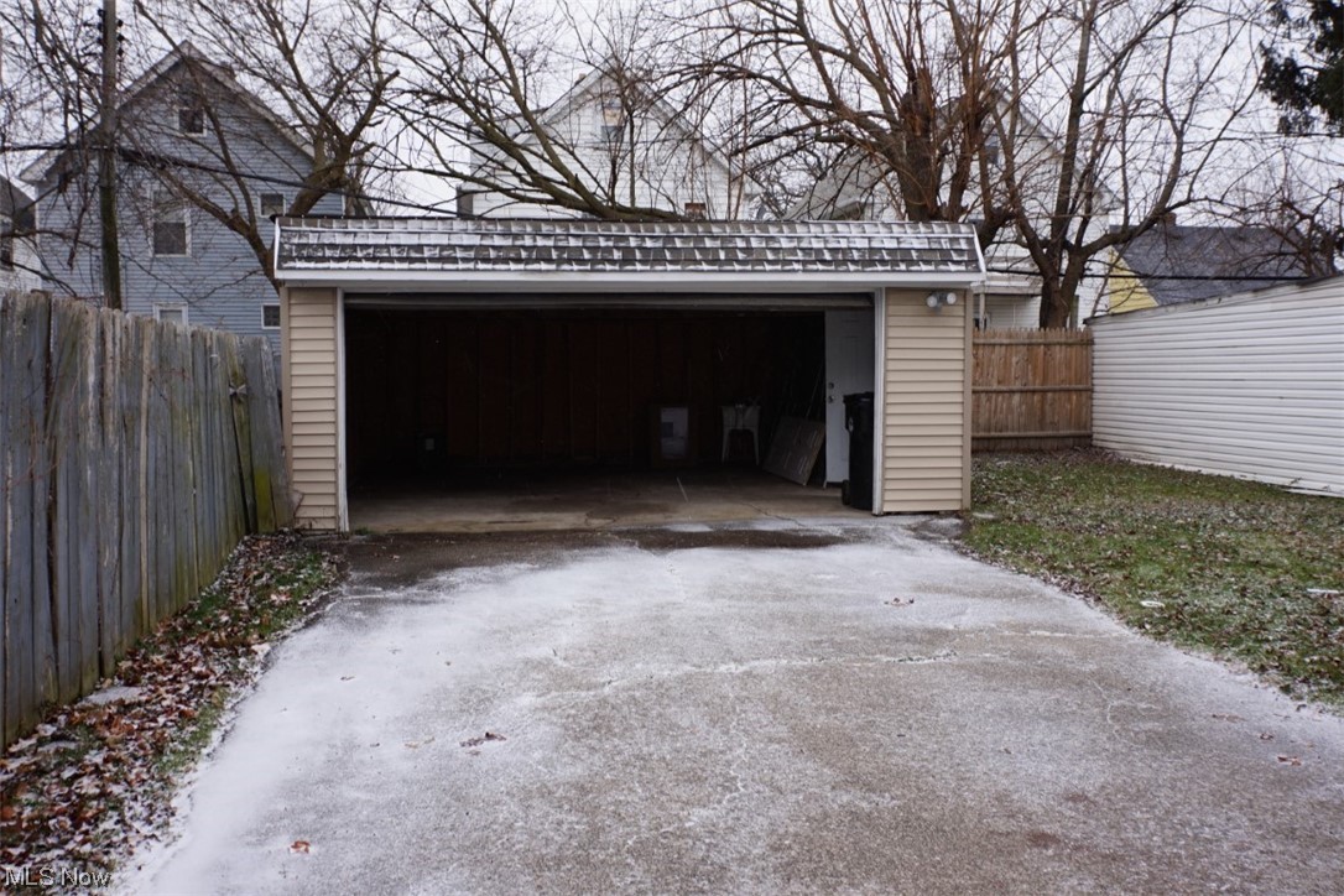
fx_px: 1176
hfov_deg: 59.5
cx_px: 672
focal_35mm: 32
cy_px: 448
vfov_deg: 41.7
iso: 100
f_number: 7.1
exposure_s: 1/80
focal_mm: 21
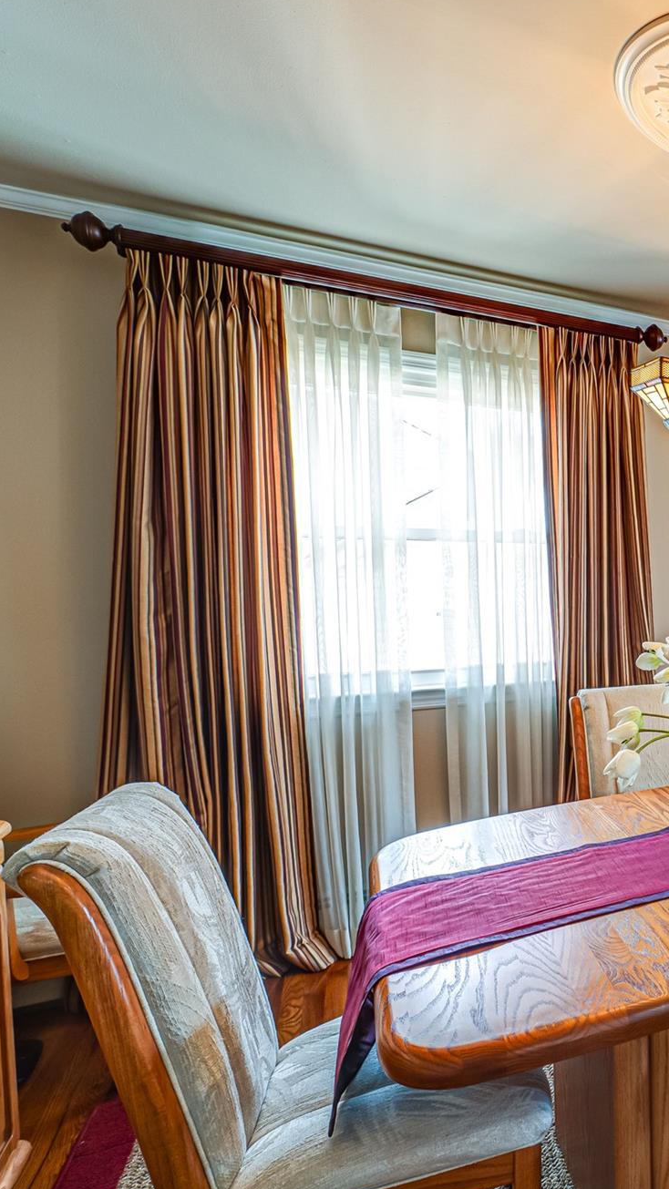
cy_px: 610
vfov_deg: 78.7
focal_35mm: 23
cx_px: 859
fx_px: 725
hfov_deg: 35.2
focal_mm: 14
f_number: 8
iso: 400
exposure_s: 1/20
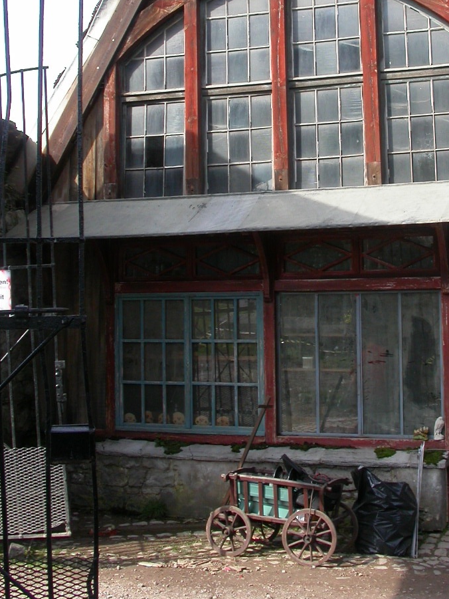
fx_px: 934
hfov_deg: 26.8
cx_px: 308
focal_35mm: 54
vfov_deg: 35.0
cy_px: 176
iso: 100
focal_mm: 7.85
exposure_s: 1/140
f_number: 5.3
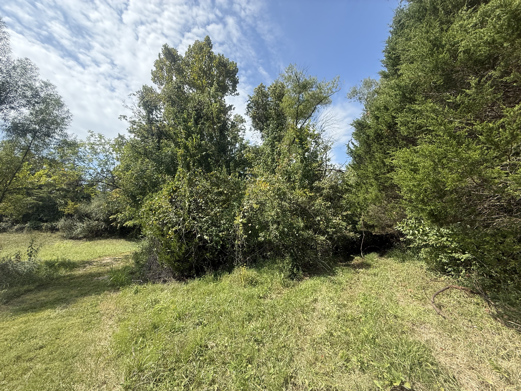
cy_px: 196
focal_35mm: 14
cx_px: 260
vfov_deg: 85.7
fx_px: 211
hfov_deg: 102.1
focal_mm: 2.22
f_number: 2.2
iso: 64
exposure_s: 1/770
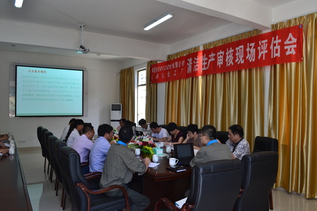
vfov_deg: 47.9
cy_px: 106
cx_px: 158
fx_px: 238
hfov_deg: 67.4
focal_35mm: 27
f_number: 8
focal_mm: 18
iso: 400
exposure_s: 1/50
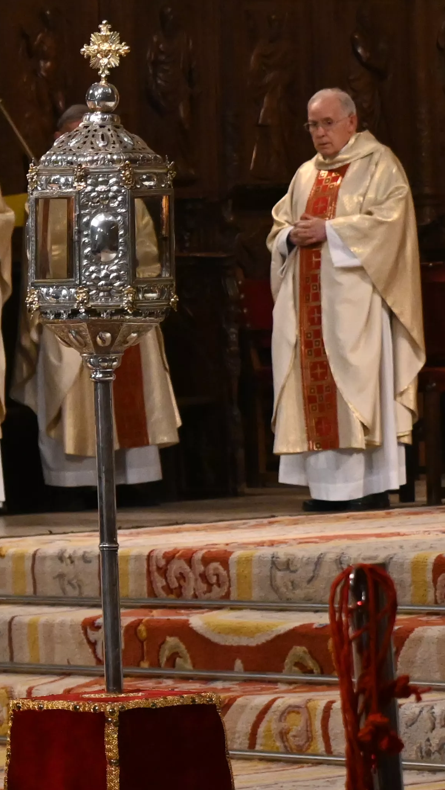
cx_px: -512
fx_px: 4426
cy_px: 584
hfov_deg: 5.6
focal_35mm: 211
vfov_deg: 10.2
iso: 3200
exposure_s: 1/125
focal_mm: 50
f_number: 5.6
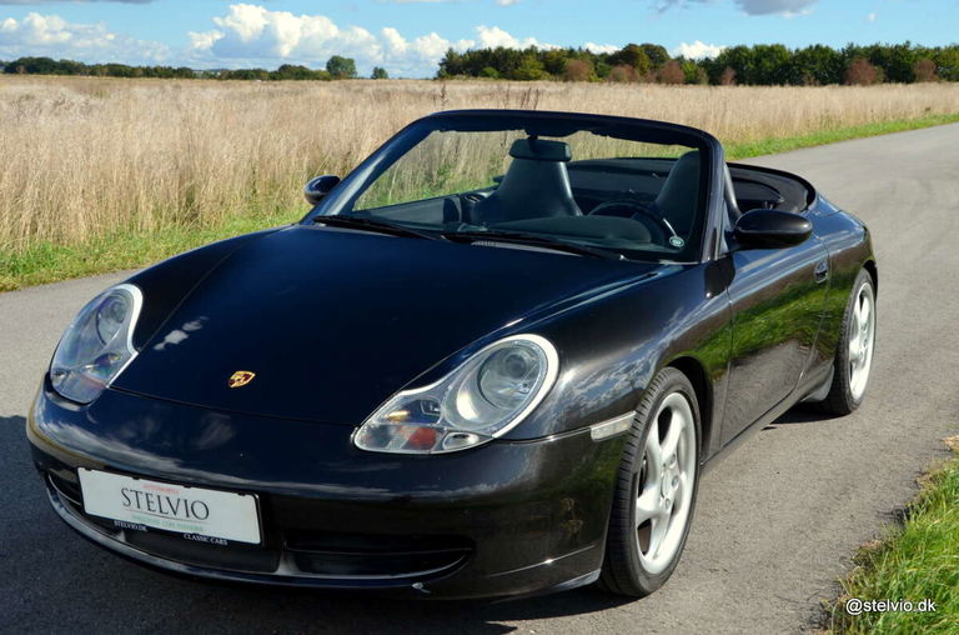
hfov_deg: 46.5
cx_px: 480
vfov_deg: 31.7
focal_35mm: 42
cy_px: 318
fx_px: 1116
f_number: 8
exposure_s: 1/200
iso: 200
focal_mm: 28
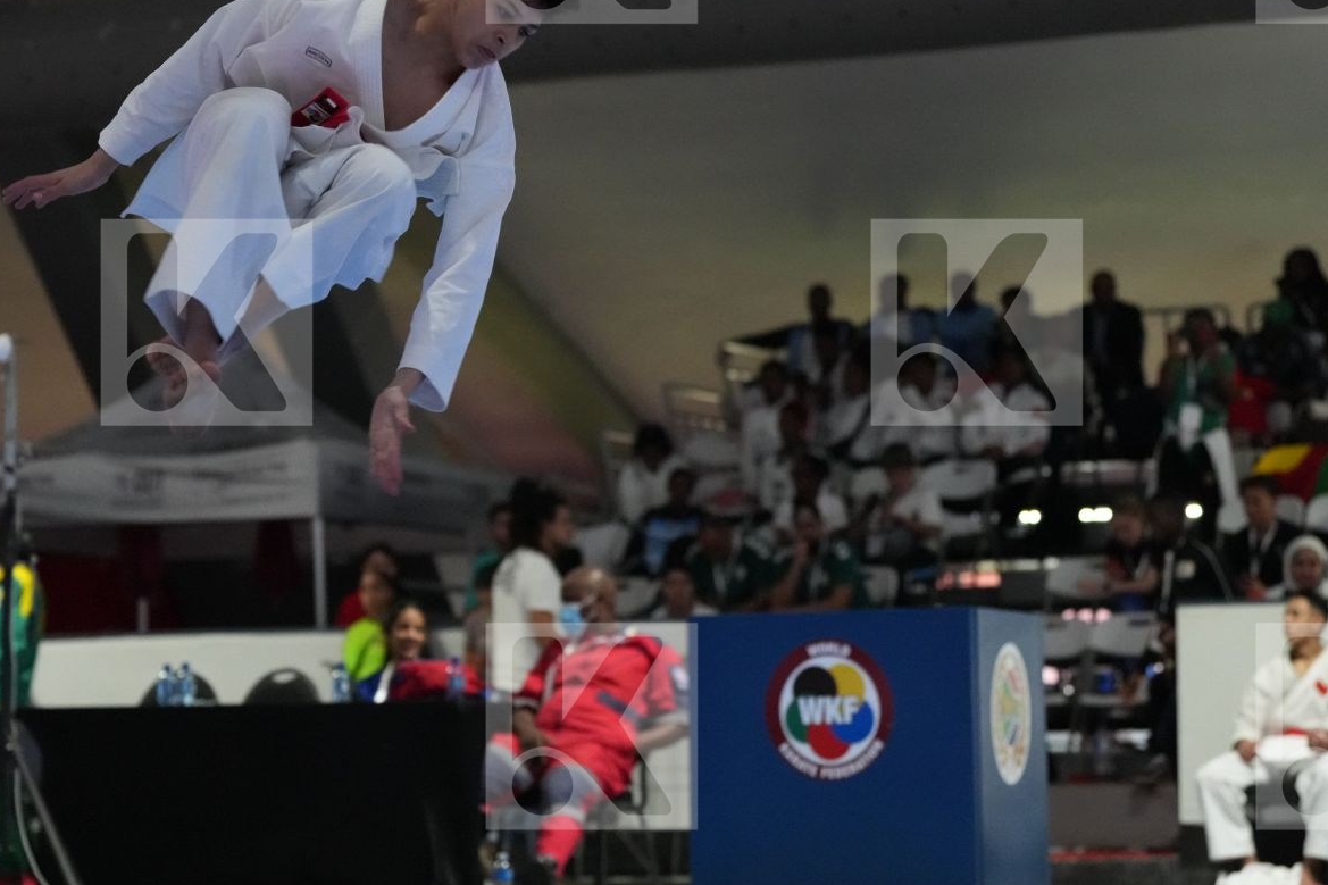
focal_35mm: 117
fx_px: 4315
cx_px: 592
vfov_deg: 11.7
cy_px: 323
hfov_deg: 17.5
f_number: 2.8
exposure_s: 1/500
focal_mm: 76
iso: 6400
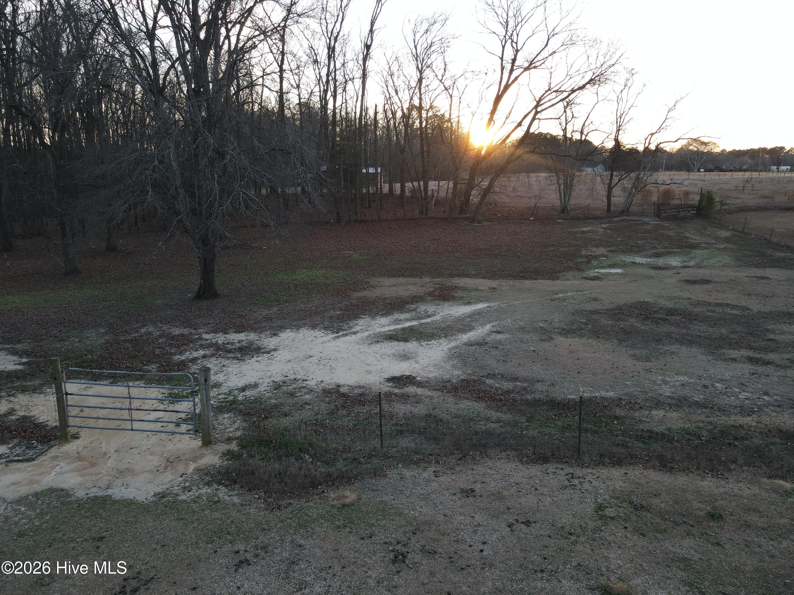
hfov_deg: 71.6
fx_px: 550
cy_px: 298
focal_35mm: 24
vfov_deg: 56.8
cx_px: 397
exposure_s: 1/40
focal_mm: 4.5
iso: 100
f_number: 2.8
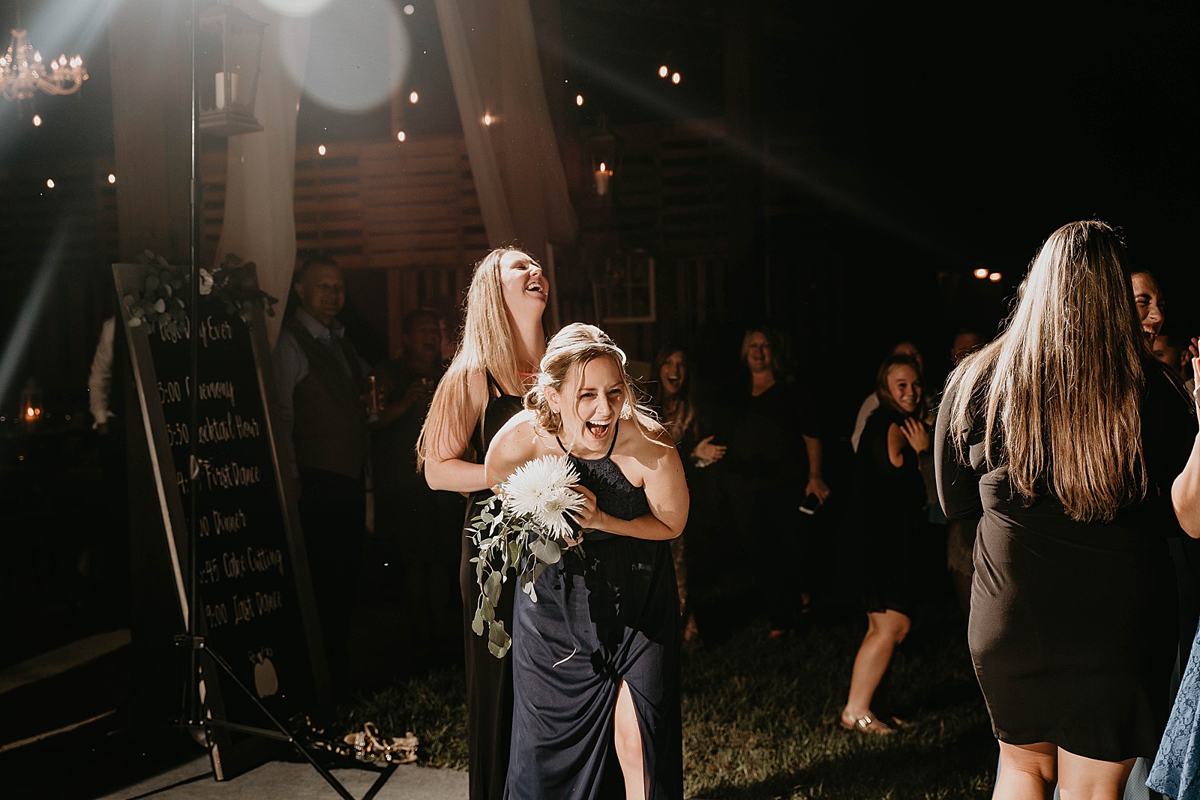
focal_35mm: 55
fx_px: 1833
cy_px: 400
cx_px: 600
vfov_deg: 24.6
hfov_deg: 36.2
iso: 640
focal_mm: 55
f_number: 4
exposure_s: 1/200
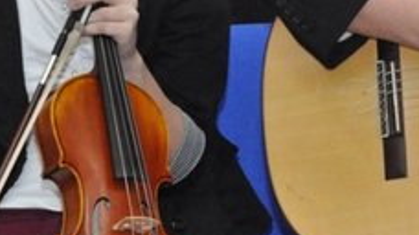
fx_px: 3964
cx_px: 501
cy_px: -62
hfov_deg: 6.0
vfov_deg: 3.4
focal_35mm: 357
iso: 3200
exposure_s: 1/60
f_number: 16
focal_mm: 80
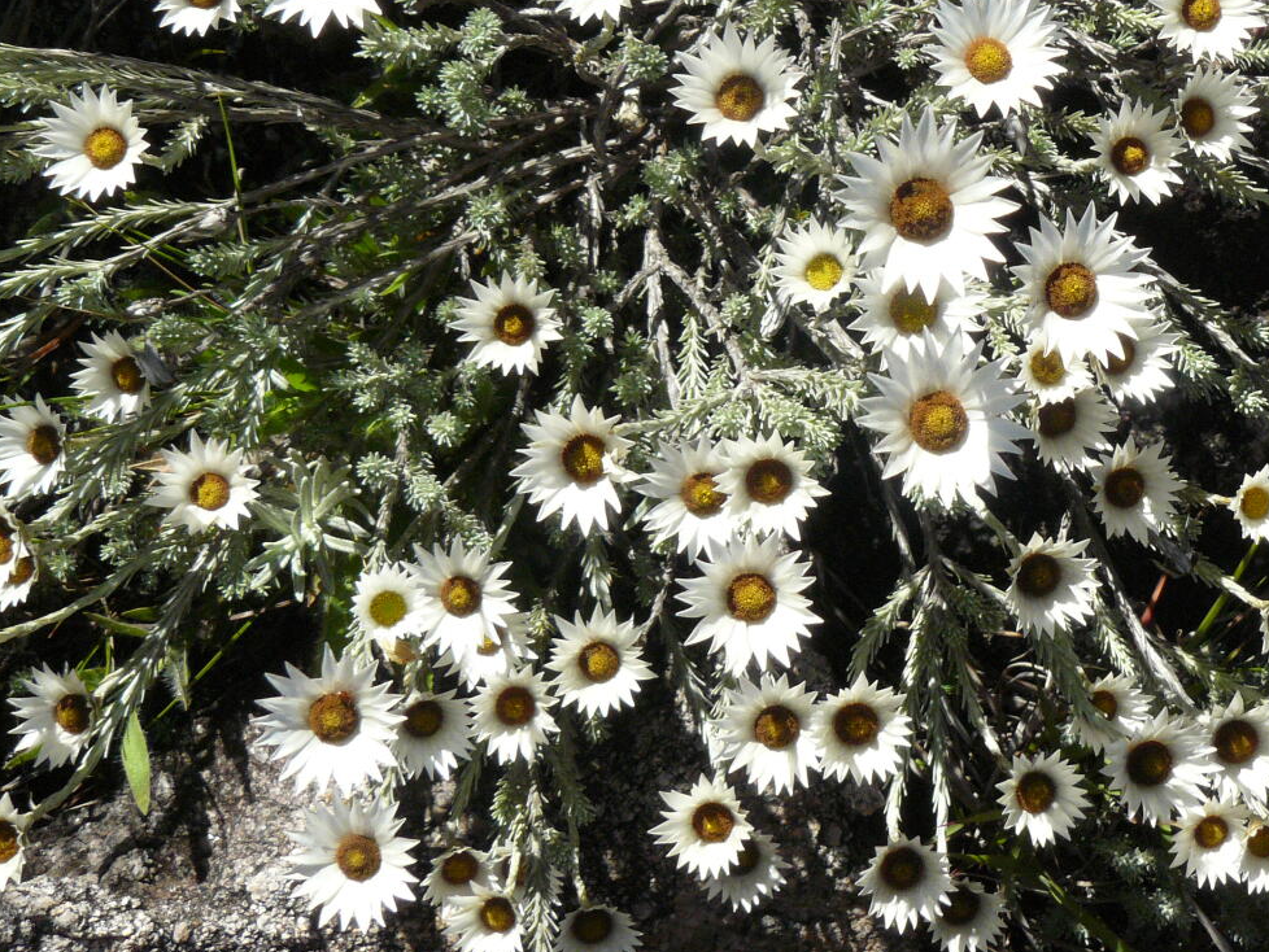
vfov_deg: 27.2
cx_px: 929
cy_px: 259
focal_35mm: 53
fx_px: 1943
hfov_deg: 35.5
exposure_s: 1/400
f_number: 6.3
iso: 200
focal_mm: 6
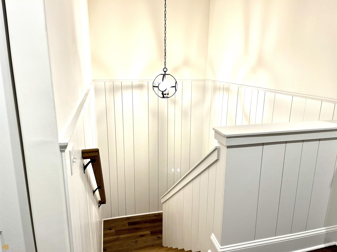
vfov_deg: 53.1
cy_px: 126
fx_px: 253
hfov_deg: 67.3
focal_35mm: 26
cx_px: 168
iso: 125
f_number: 1.6
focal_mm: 5.1
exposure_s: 1/120
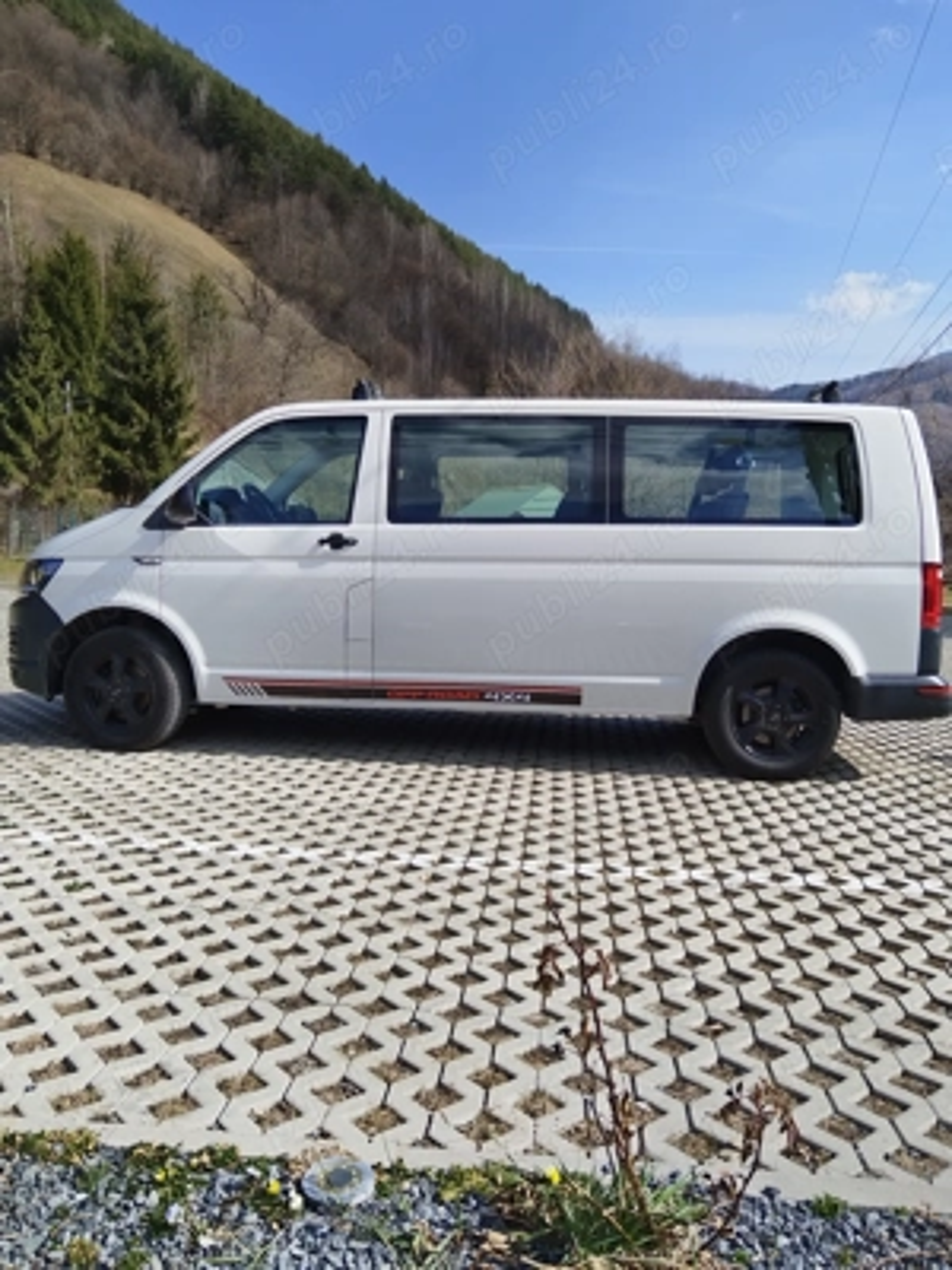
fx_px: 953
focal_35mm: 26
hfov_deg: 53.1
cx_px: 476
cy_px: 635
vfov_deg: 67.3
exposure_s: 1/856
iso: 100
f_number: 1.9
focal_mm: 4.95
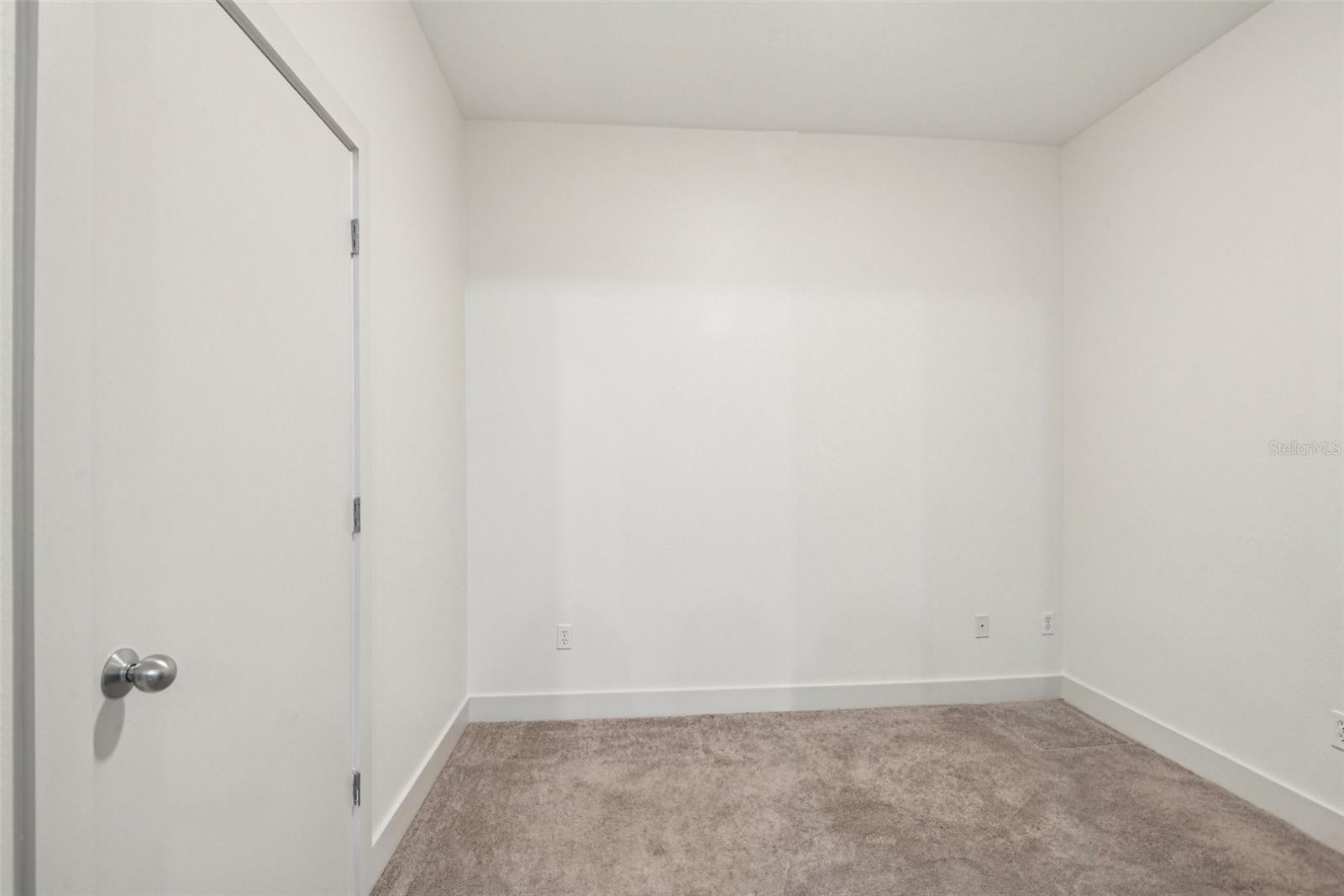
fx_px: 597
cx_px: 672
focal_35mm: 16
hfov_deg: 96.7
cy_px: 448
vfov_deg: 73.7
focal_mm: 16
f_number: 8
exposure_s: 1/8
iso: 400
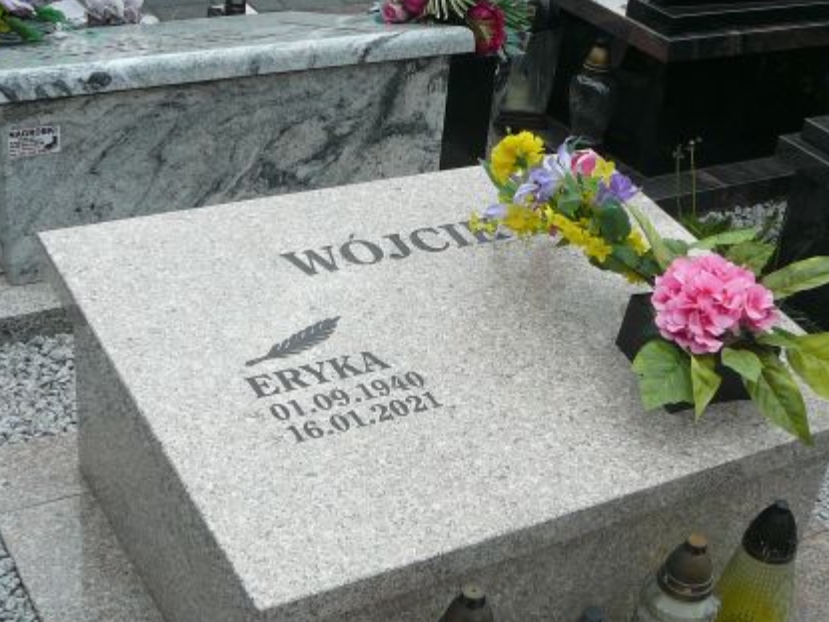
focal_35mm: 54
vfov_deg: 26.9
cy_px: 384
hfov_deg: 35.5
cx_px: 467
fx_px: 1293
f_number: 2.8
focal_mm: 5.2
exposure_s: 1/1000
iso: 80
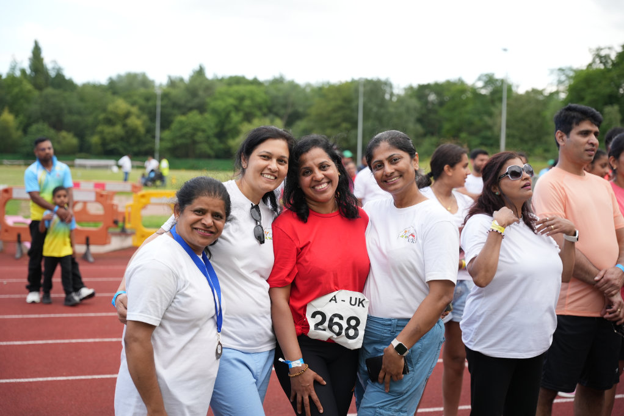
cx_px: 312
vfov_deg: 27.2
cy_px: 208
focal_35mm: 50
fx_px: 858
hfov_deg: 40.0
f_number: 2.8
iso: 250
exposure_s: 1/800
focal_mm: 49.5
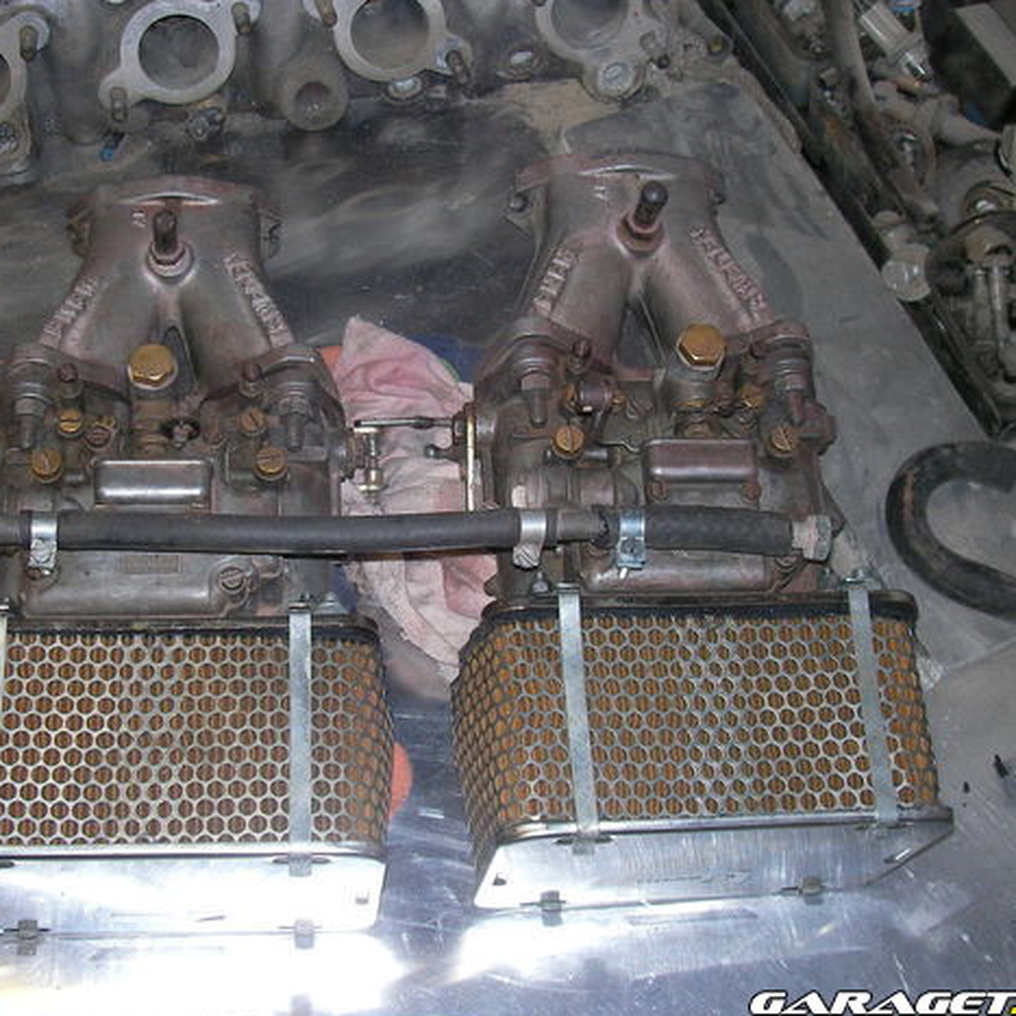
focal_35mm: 46
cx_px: 426
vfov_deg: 36.8
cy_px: 503
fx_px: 1527
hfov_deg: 36.7
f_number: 3.3
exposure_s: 1/30
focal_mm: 6.3
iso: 100
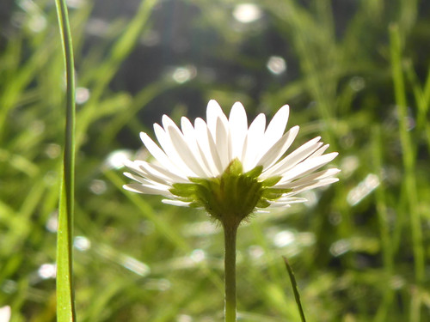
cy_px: 161
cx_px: 215
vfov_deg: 17.6
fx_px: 1043
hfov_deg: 23.3
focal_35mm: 84
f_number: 3.3
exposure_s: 1/400
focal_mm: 4.9
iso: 80
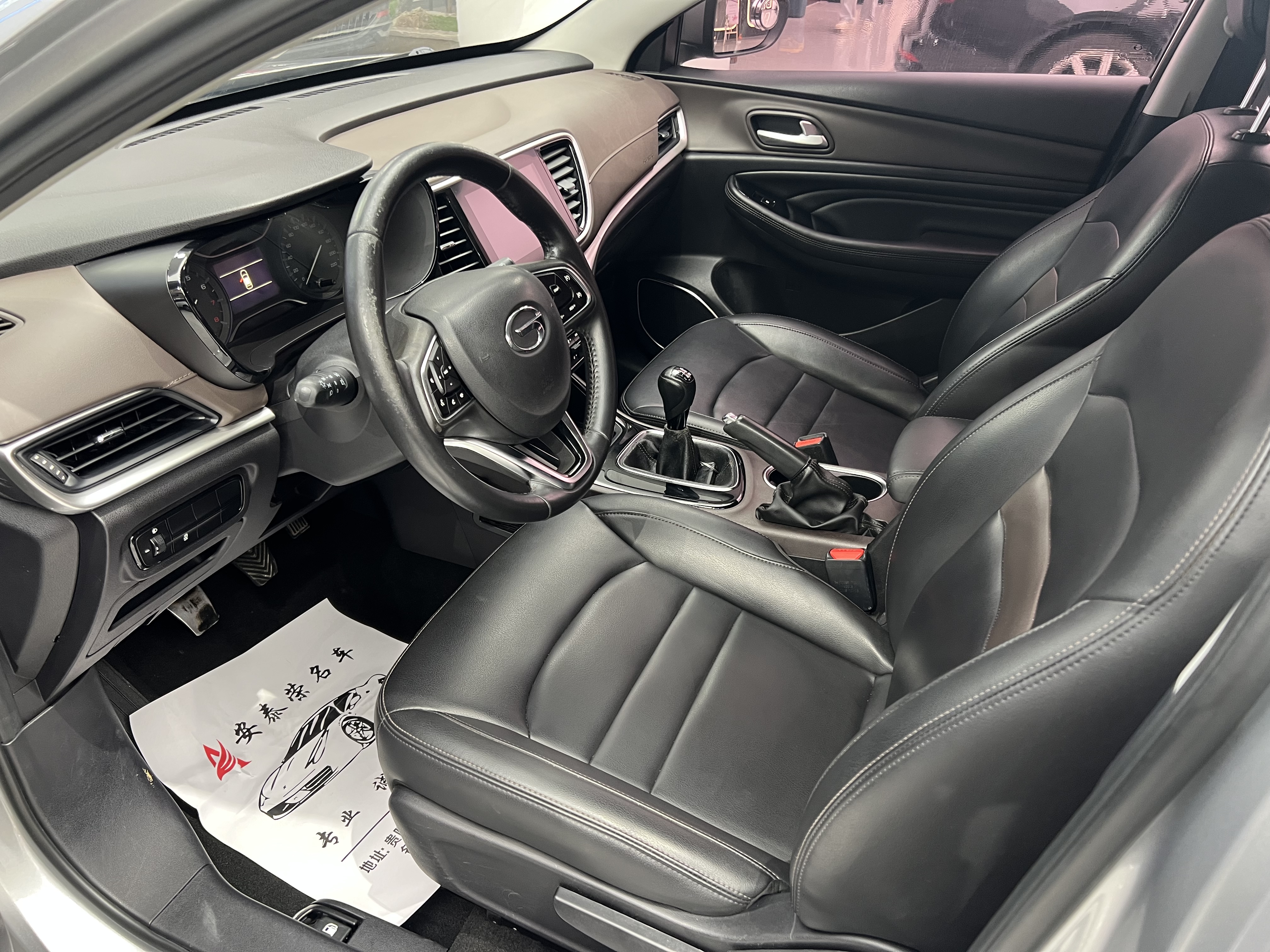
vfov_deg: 53.1
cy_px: 476
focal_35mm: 26
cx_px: 635
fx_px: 954
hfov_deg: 67.3
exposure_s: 1/50
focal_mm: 5.7
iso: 160
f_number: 1.5
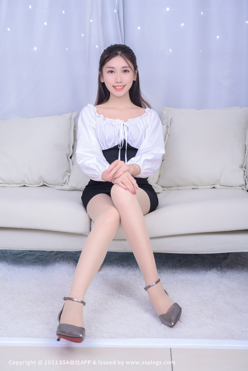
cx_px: 124
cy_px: 186
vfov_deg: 42.7
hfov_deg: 29.2
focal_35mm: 46
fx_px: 475
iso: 500
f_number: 8
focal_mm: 46
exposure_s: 1/160
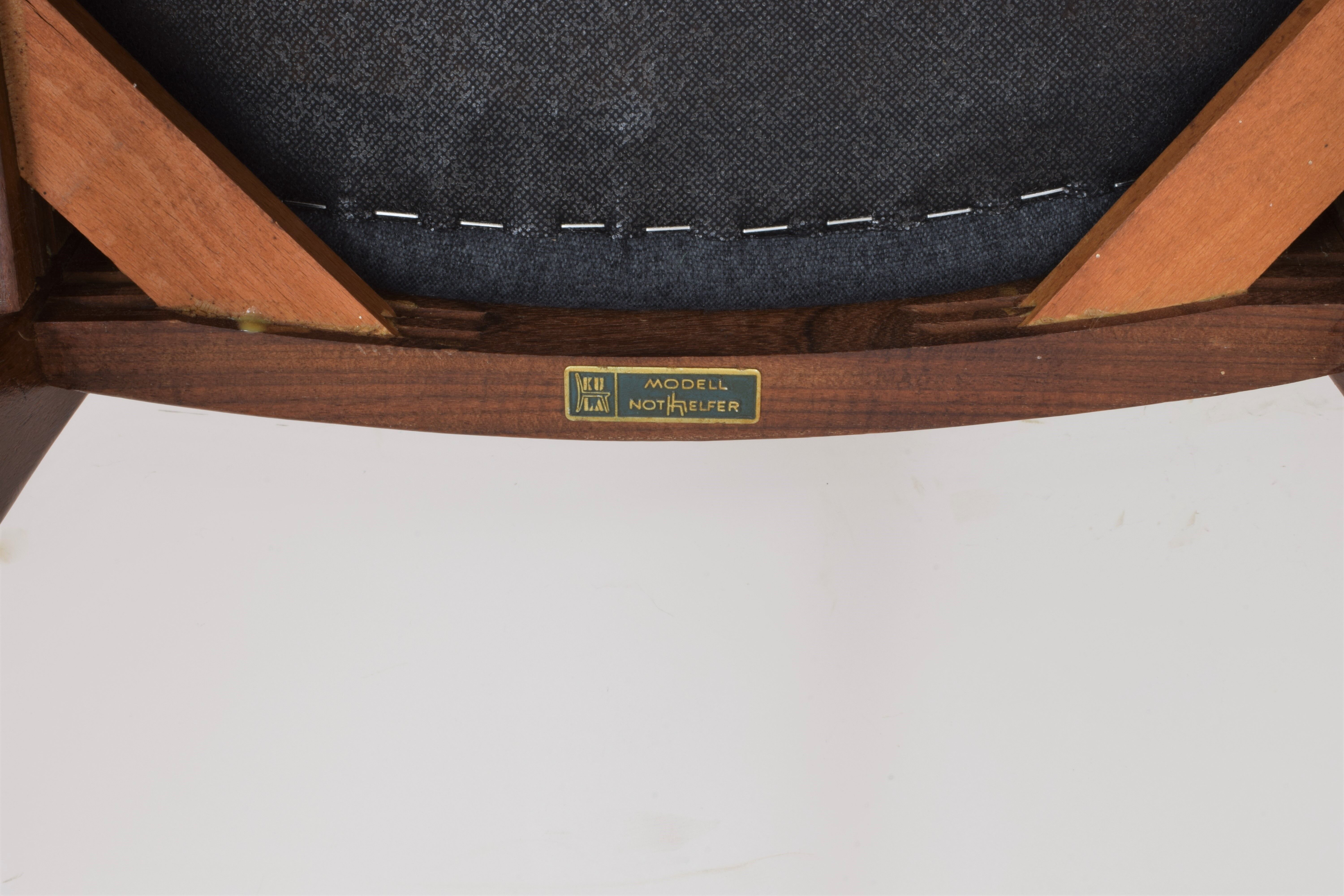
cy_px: 448
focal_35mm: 54
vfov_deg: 25.1
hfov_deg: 36.9
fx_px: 2016
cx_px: 672
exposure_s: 5
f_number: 32
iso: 100
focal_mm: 36
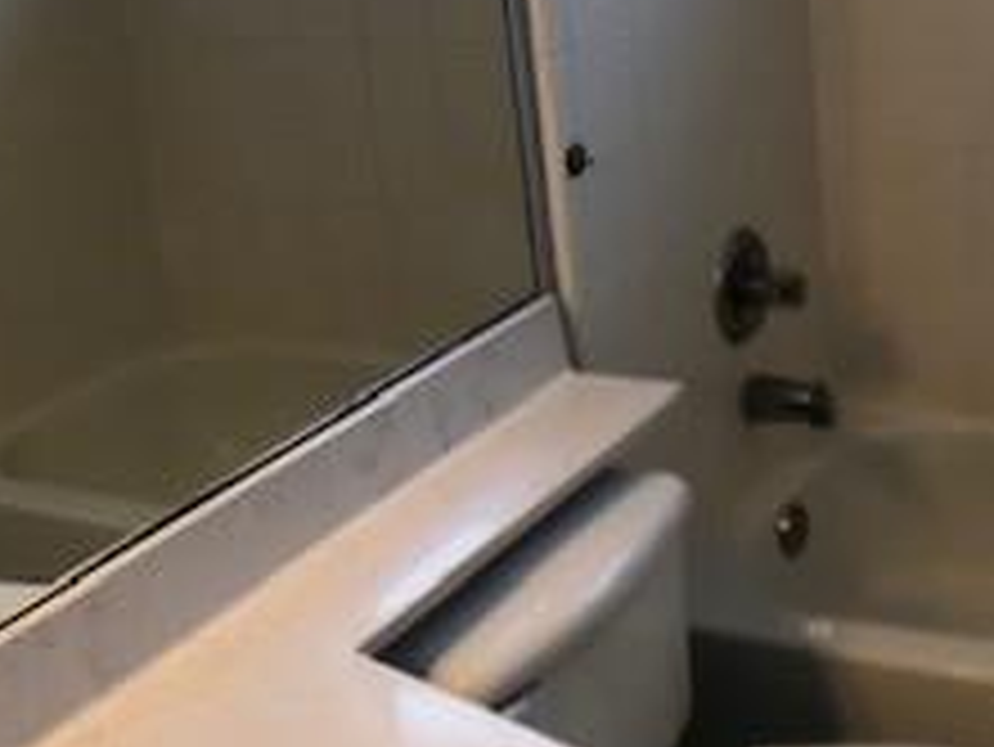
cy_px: 216
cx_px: 954
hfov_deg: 23.3
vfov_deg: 18.1
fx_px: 2327
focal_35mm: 81
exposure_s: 1/40
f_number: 1.8
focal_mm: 3.99
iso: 25
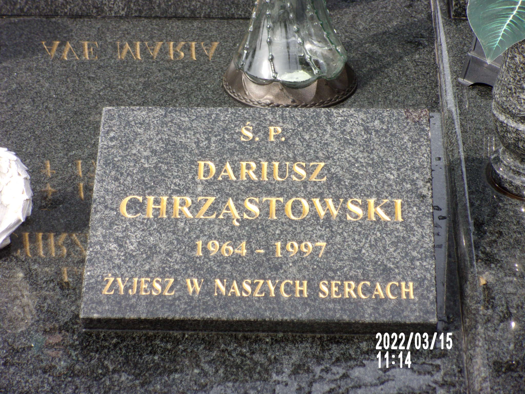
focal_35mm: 115
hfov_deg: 17.1
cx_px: 262
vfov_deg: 12.9
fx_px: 1744
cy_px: 197
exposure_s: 1/160
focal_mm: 20.6
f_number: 6.2
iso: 80
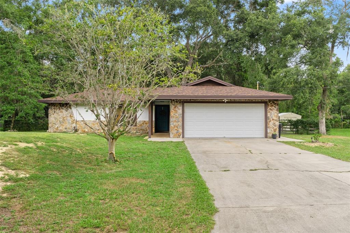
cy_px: 116
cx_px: 175
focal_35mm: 30
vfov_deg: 43.6
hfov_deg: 61.9
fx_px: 292
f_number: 8
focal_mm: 20
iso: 320
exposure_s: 1/50
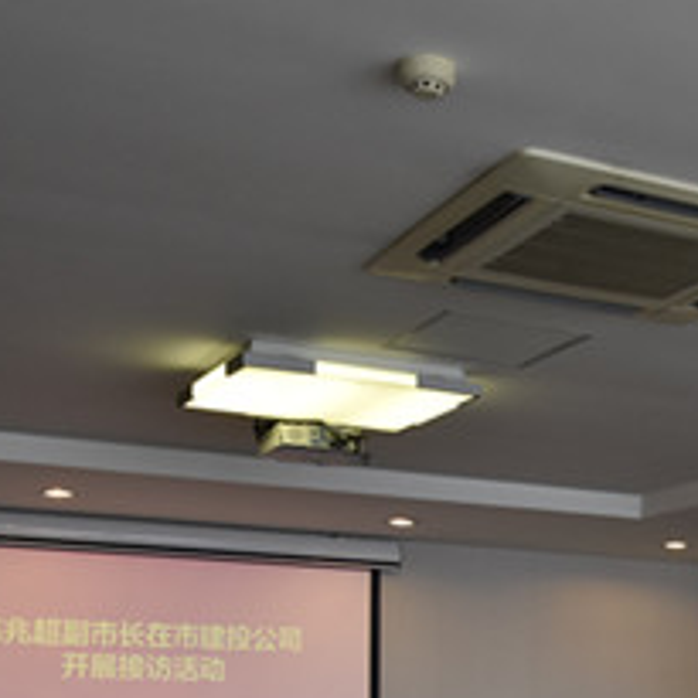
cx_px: 838
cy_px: 655
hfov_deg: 23.5
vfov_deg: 24.8
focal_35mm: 67
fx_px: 1528
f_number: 5.6
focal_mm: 18
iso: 800
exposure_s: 1/125
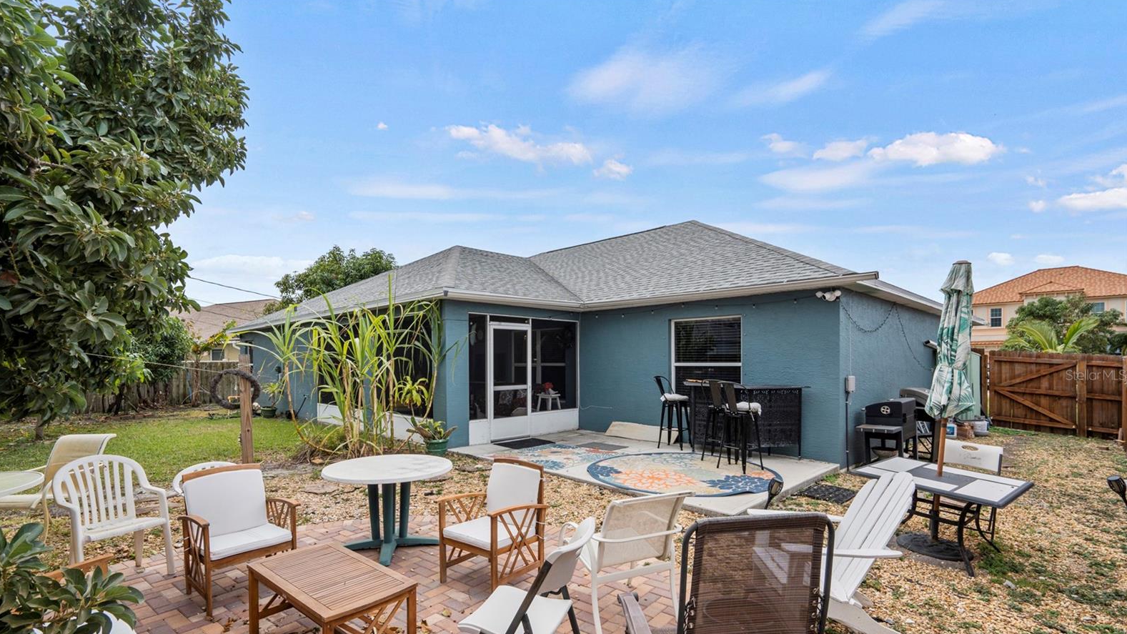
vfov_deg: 63.4
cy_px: 375
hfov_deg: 95.9
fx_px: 508
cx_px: 557
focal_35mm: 17
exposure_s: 1/320
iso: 100
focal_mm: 16
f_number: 8
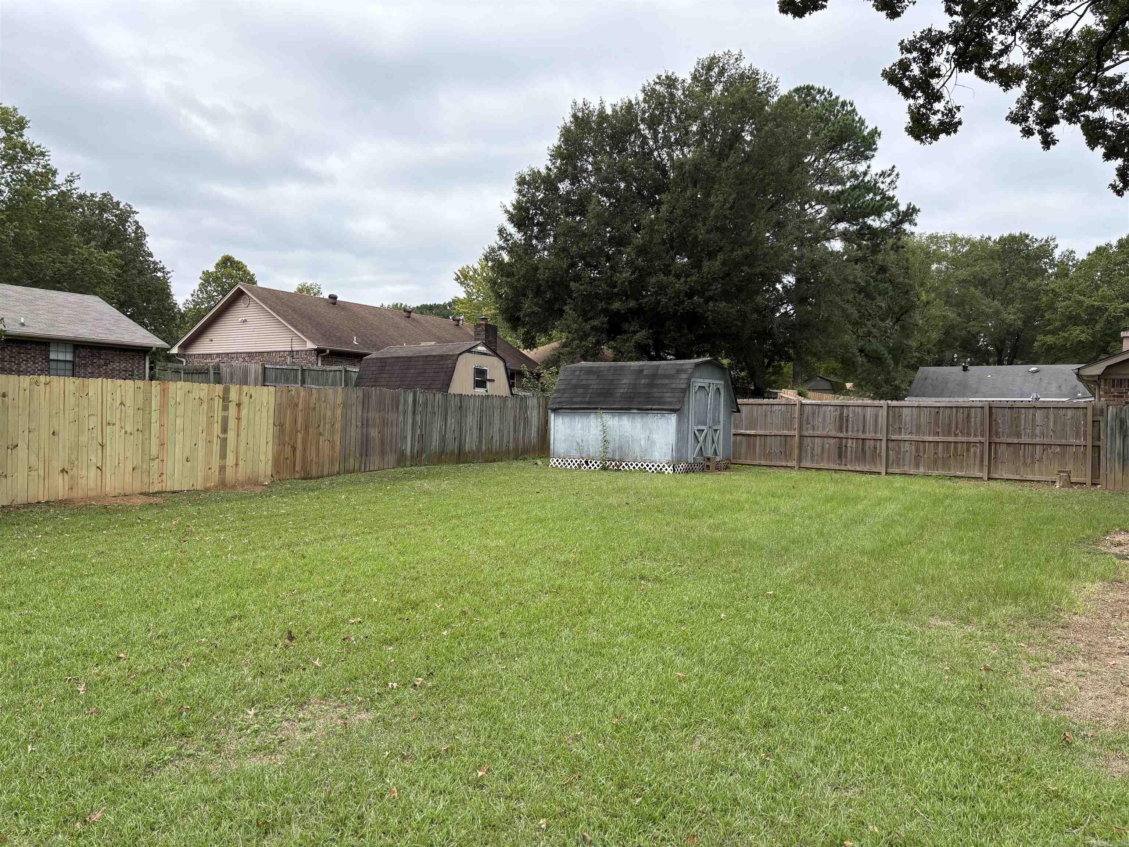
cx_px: 564
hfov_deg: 67.3
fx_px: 848
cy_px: 424
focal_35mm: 26
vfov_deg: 53.1
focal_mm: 5.96
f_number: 1.6
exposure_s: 1/1420
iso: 50
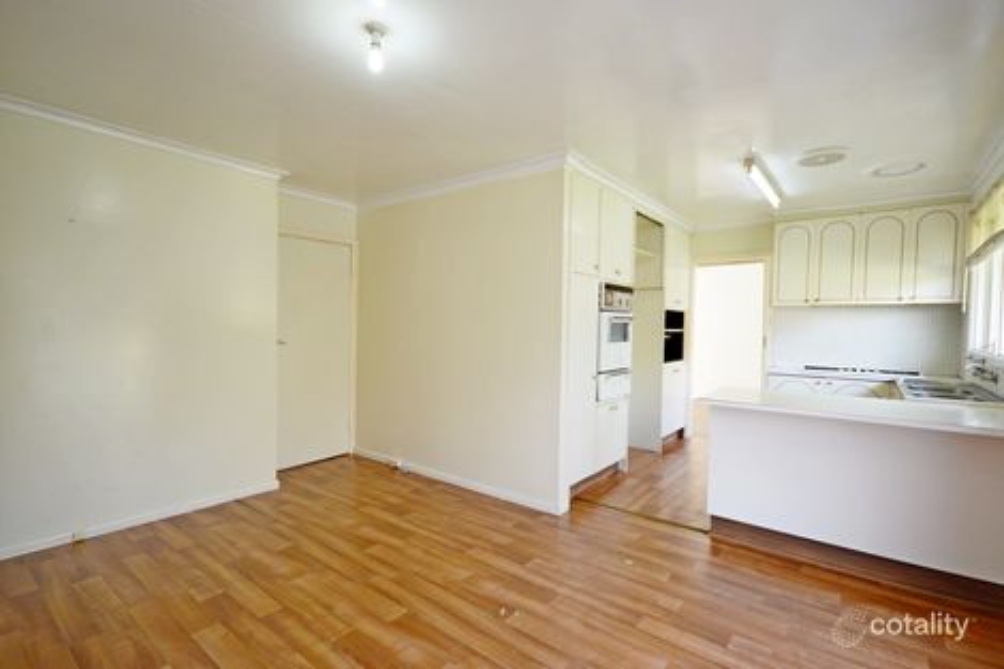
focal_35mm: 16
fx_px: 460
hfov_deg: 95.0
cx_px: 502
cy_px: 334
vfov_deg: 72.0
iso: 800
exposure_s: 1/60
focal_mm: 11
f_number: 5.6
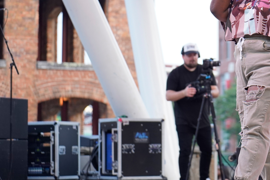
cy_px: 21
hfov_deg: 13.8
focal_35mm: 147
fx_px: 1102
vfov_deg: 9.3
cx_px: 271
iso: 2000
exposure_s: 1/1000
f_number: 2.8
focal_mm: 70
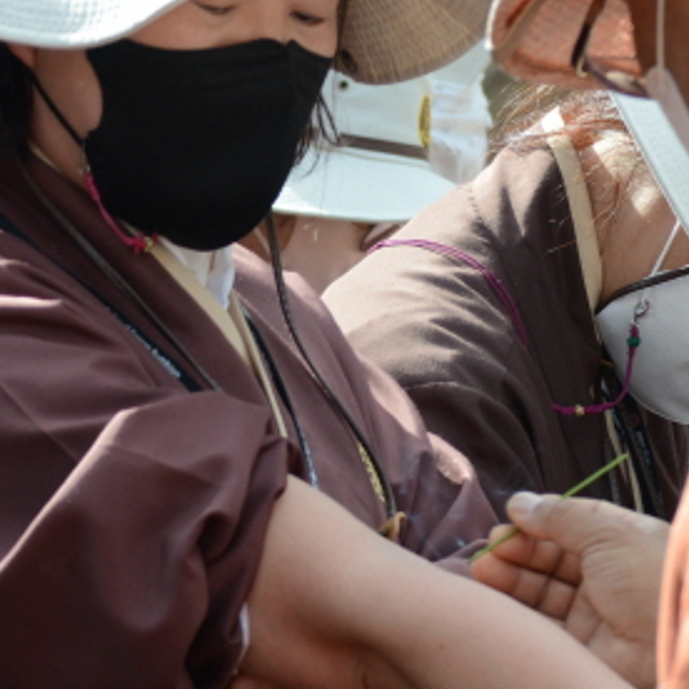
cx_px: -112
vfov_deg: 6.7
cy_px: 664
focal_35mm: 259
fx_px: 5832
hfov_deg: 6.7
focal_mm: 70
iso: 400
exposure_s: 1/400
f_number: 7.1
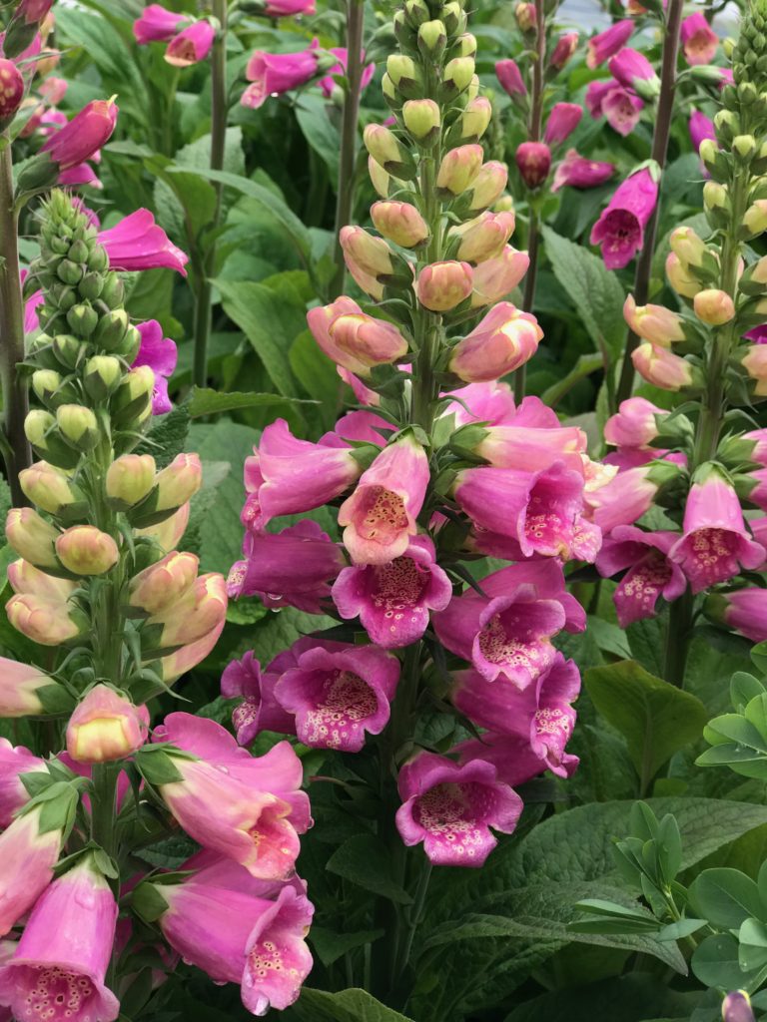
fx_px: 1684
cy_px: 511
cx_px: 384
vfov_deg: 33.8
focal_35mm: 57
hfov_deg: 25.7
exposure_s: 1/273
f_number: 2.8
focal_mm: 6.6
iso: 20
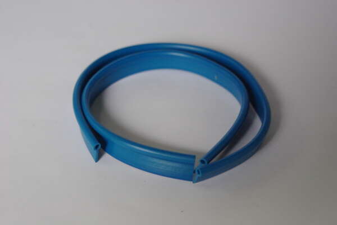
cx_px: 168
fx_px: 739
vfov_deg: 17.3
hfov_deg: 25.7
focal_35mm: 79
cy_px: 112
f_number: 6.7
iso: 800
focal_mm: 53
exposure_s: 1/90
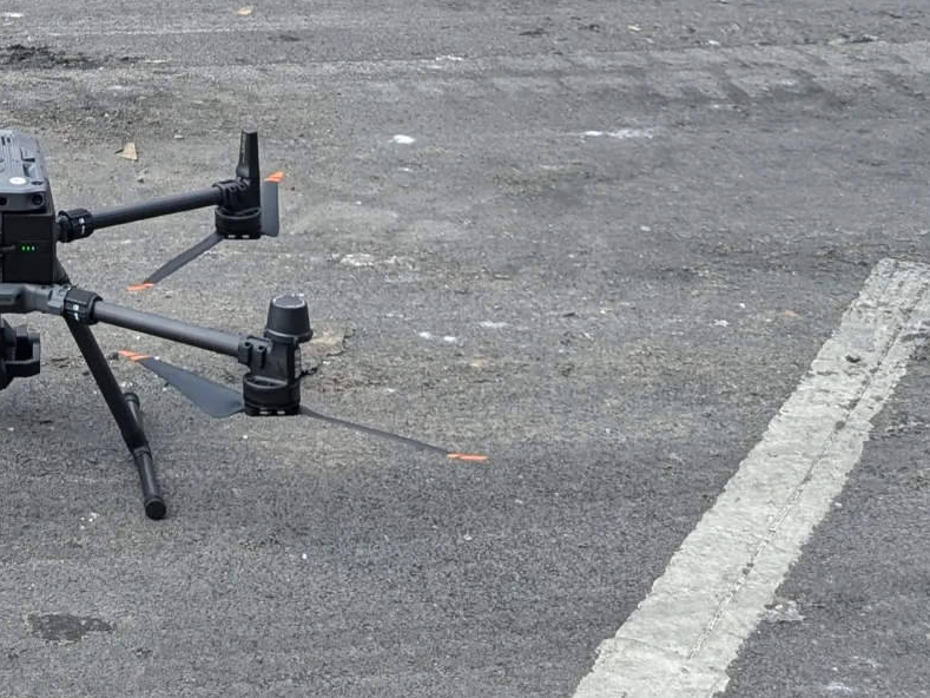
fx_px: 2096
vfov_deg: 16.9
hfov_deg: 22.9
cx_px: -196
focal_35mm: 78
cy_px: -384
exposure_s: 1/208
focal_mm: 6.9
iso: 19
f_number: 1.68
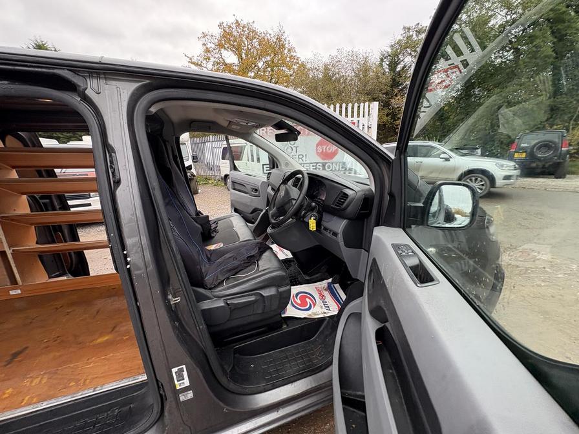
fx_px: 234
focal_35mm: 14
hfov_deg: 102.1
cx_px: 290
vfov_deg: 85.7
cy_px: 217
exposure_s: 1/99
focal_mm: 2.22
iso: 80
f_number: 2.2
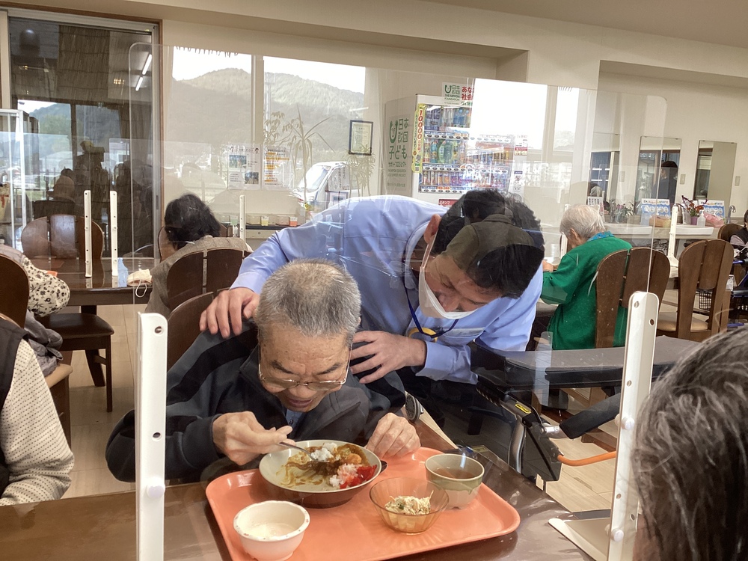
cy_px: 280
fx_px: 670
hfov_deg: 58.4
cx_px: 374
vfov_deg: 45.4
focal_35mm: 31
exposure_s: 1/60
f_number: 2.4
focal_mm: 3.3
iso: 100
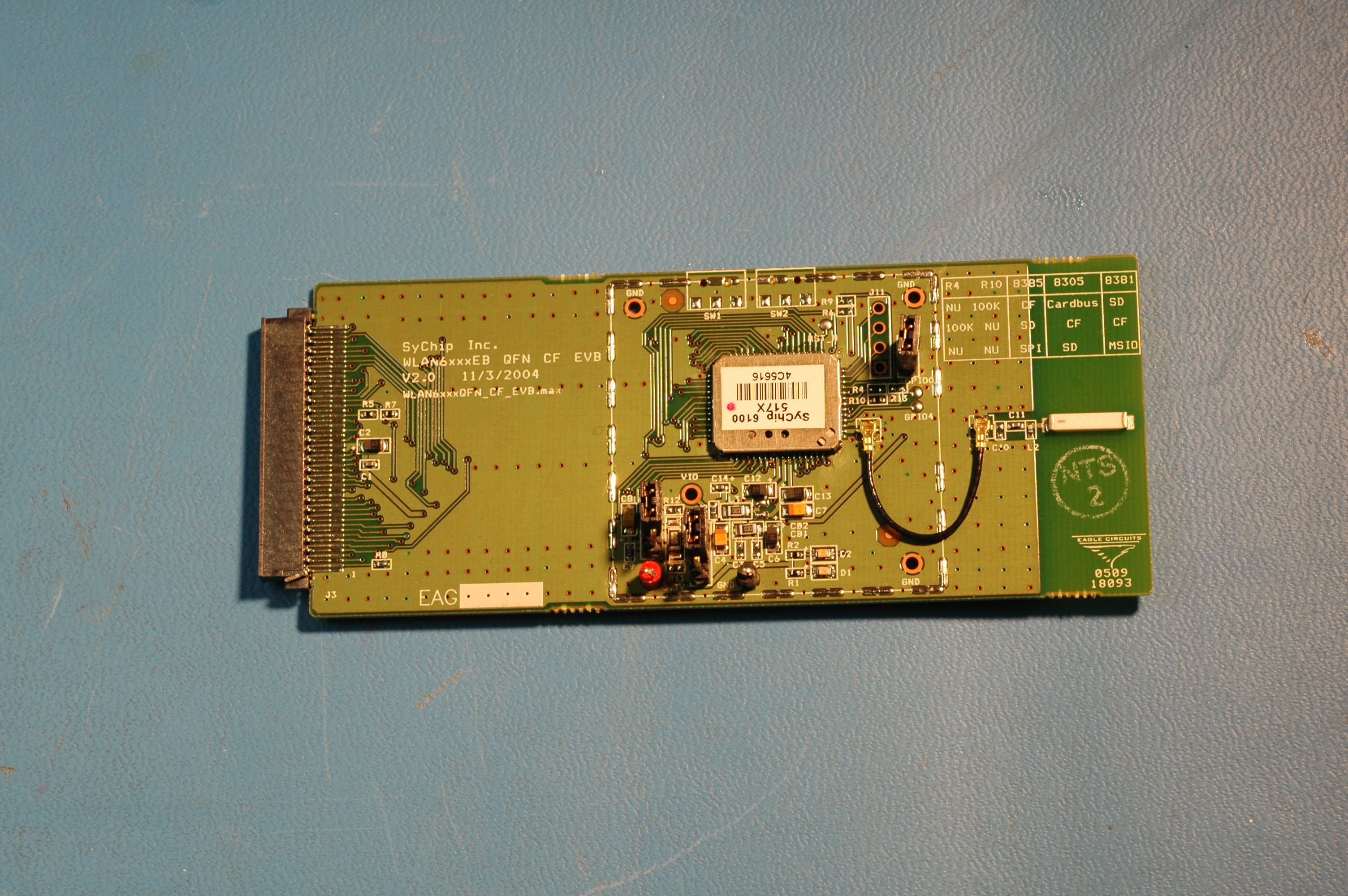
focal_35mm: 90
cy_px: 448
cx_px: 674
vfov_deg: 15.2
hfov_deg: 22.6
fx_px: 3367
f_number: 13
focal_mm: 60
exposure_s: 1/25
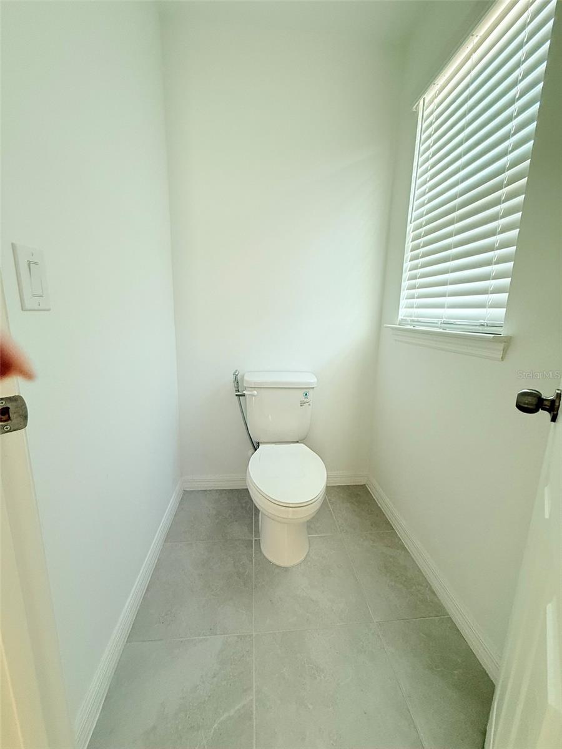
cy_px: 374
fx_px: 303
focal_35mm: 14
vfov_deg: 102.1
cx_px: 281
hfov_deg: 85.7
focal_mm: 2.22
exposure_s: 1/99
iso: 250
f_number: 2.2
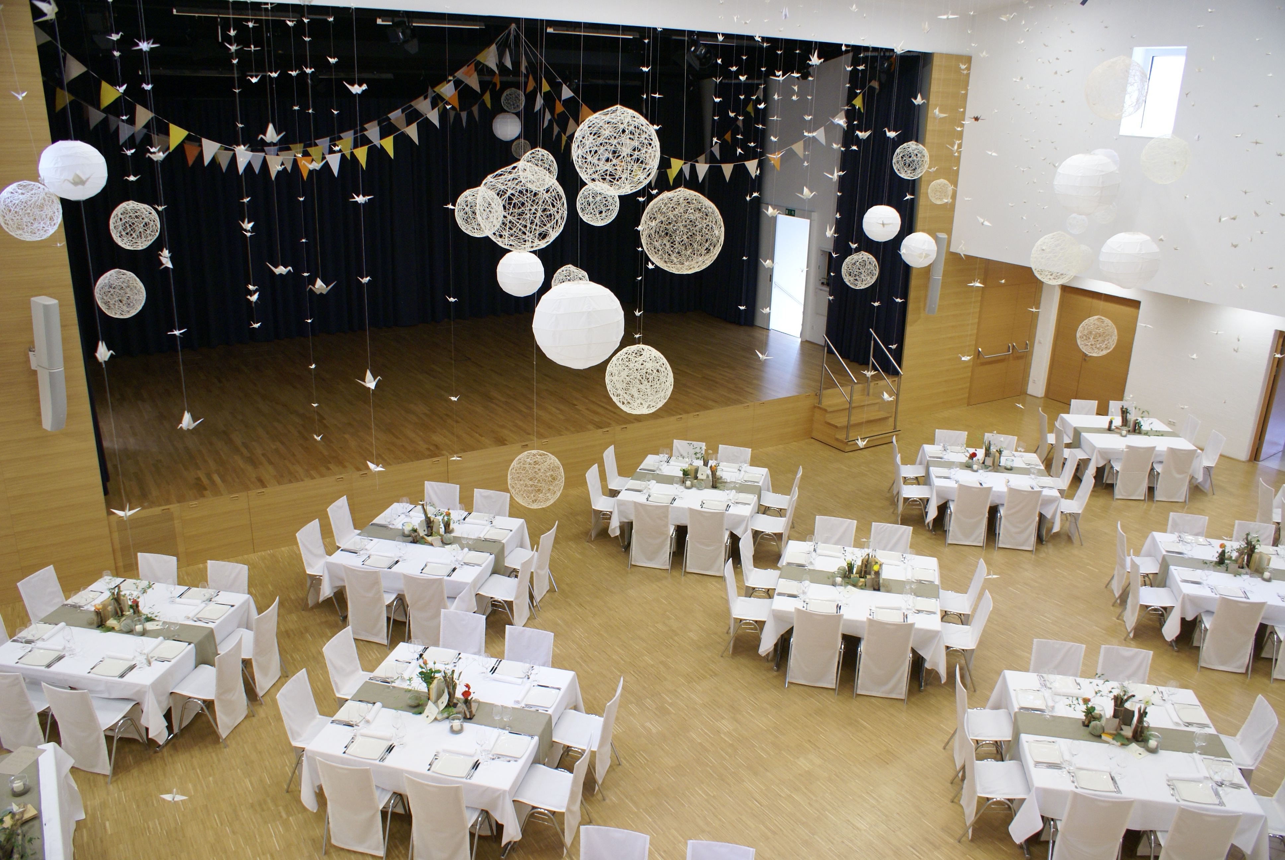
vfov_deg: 48.0
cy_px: 430
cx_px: 642
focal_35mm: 27
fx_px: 965
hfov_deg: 67.3
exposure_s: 1/25
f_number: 3.5
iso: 400
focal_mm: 18
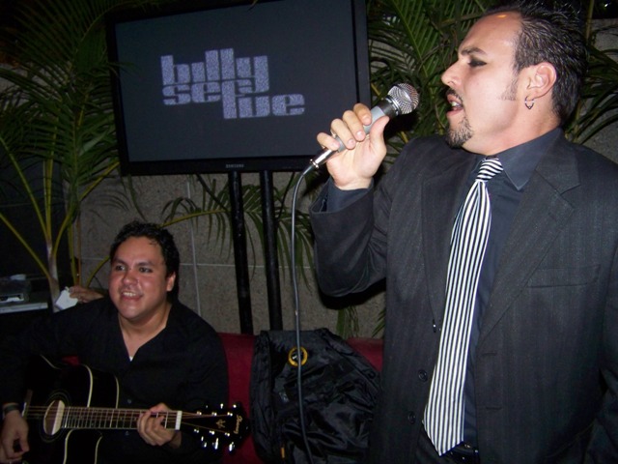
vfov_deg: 39.7
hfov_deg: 51.4
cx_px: 309
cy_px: 232
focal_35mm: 36
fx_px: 643
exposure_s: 1/30
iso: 200
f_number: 2.8
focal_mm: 5.85
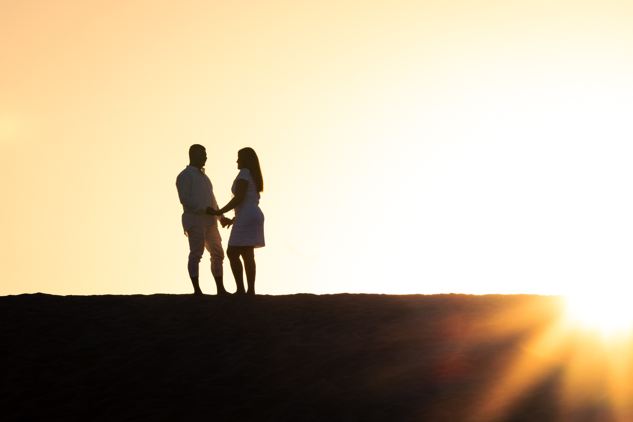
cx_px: 316
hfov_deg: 9.8
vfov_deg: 6.5
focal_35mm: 210
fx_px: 3692
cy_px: 211
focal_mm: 140
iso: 400
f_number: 16
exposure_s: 1/400
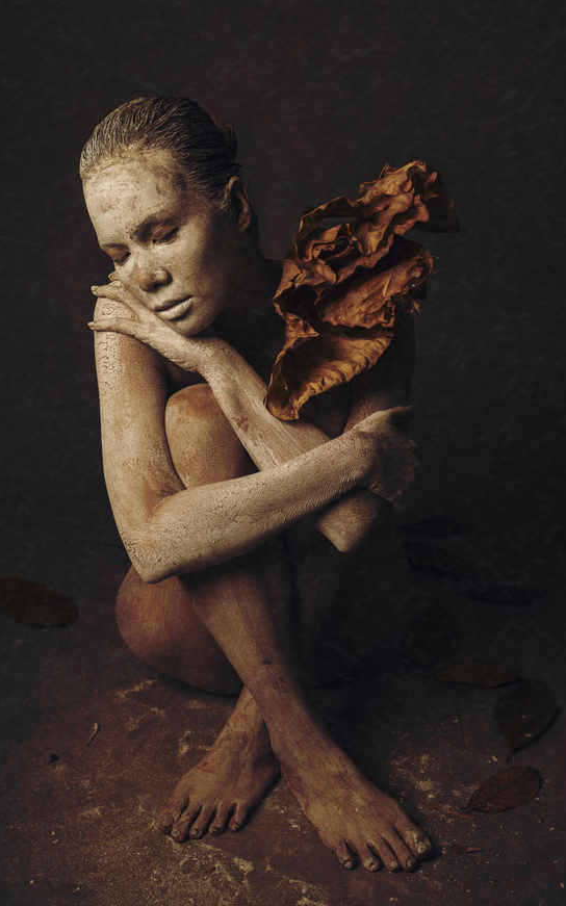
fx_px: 1185
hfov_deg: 26.8
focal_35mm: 48
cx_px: 328
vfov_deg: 41.8
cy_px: 461
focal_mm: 41
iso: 100
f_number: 8
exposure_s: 1/100
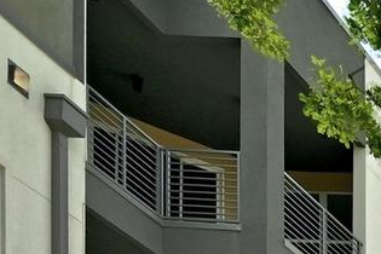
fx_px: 963
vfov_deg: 10.7
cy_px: 744
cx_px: 1032
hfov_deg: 12.9
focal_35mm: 91
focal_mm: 14
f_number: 10
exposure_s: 1/640
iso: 400
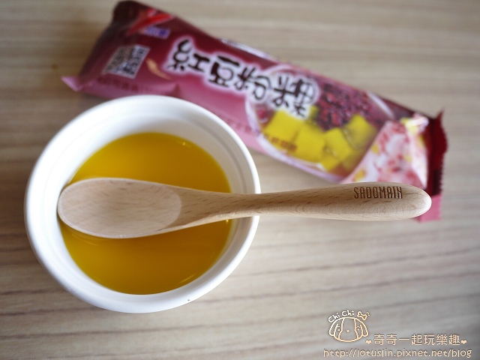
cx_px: 240
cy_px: 180
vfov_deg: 49.7
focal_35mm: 28
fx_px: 388
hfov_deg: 63.4
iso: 200
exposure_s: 1/60
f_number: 2.5
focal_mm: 14
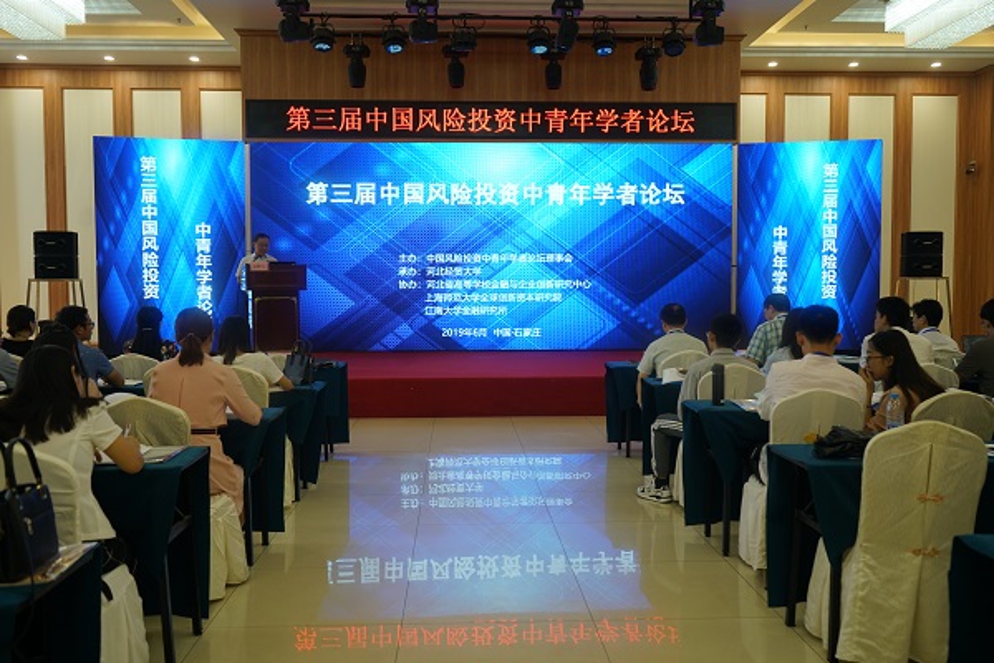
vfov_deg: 41.1
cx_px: 497
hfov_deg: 58.7
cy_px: 332
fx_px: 883
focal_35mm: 32
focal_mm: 32
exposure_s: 1/60
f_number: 4
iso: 400
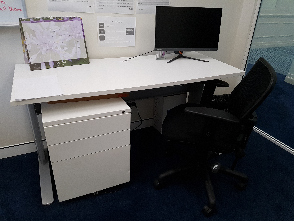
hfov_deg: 67.3
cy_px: 110
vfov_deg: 53.1
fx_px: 221
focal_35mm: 26
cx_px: 147
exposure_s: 1/50
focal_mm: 4.2
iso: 160
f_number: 1.7
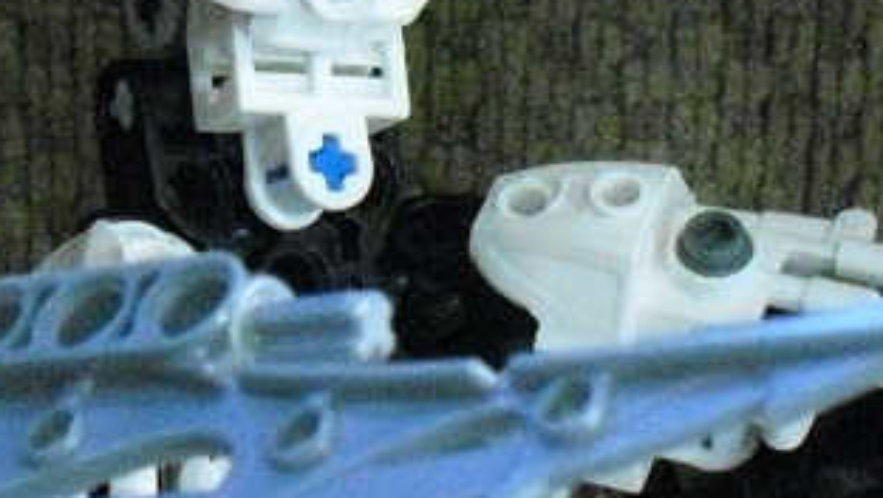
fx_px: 4709
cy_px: 342
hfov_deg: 10.7
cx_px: 458
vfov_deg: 6.1
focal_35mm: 201
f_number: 3.1
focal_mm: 6.3
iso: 800
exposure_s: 1/100
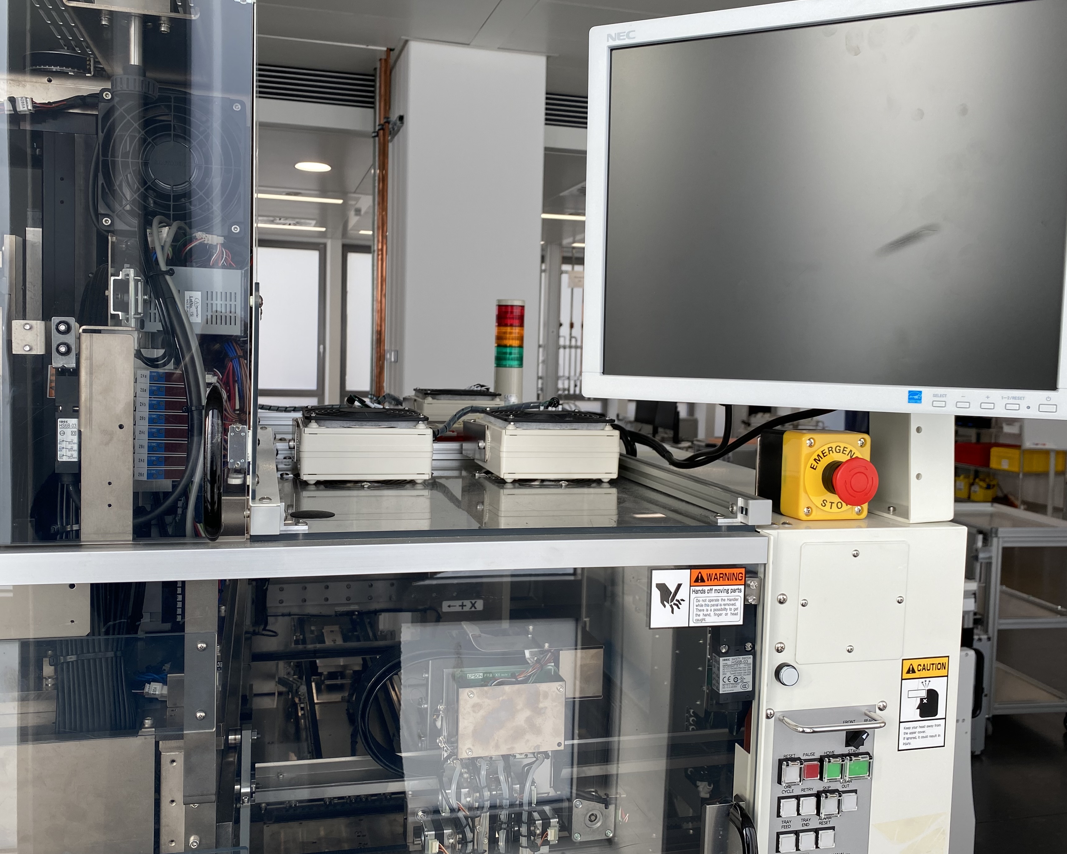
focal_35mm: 30
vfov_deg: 48.5
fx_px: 947
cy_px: 413
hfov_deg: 58.7
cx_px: 500
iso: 32
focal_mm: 4.25
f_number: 1.8
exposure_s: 1/182
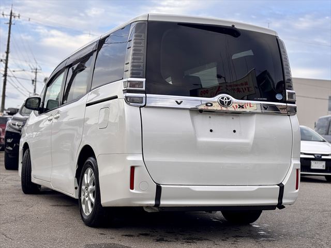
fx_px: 497
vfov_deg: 28.0
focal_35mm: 52
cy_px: 124
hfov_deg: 36.8
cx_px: 166
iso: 32
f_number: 1.6
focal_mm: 5.96
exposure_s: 1/574
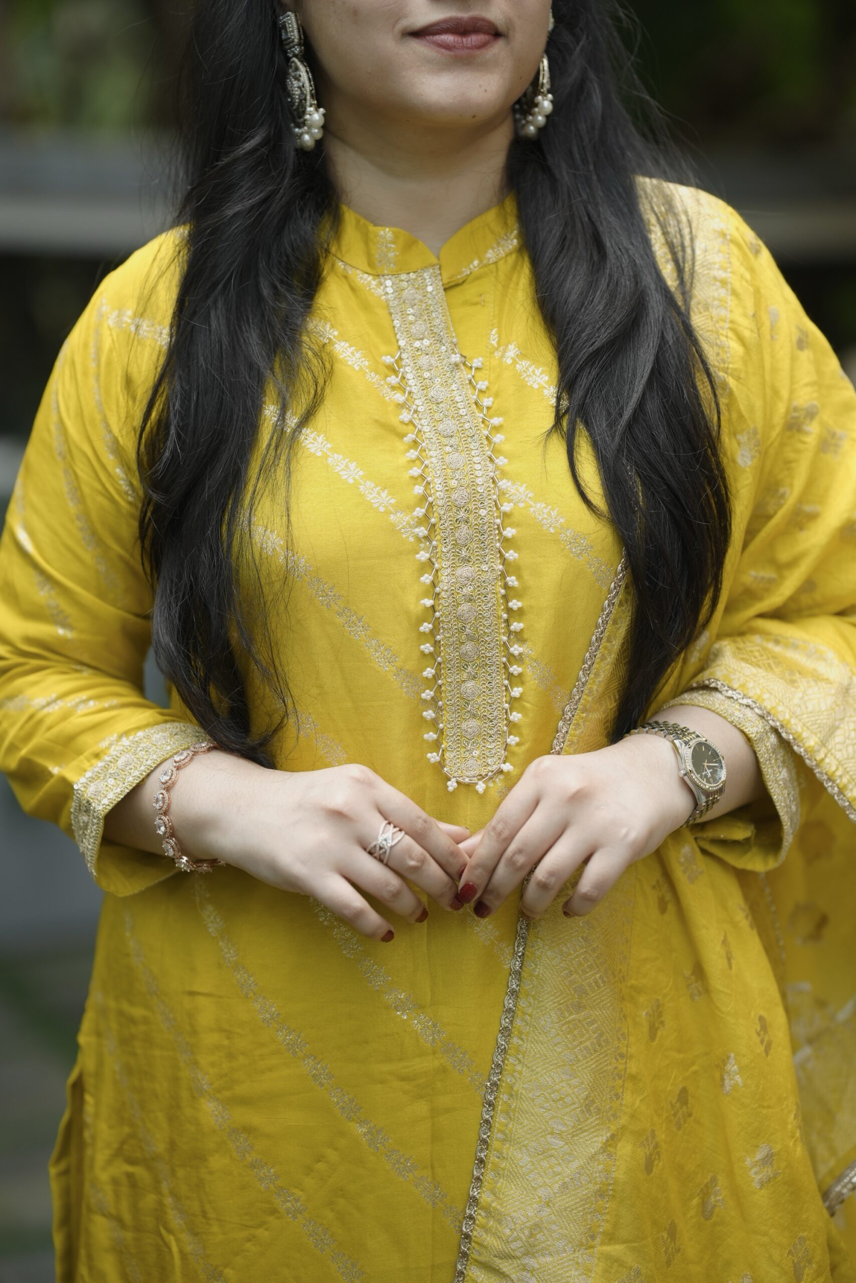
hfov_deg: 16.1
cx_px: 428
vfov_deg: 23.9
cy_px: 642
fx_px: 3031
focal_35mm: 85
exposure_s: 1/800
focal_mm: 85
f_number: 2.2
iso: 500
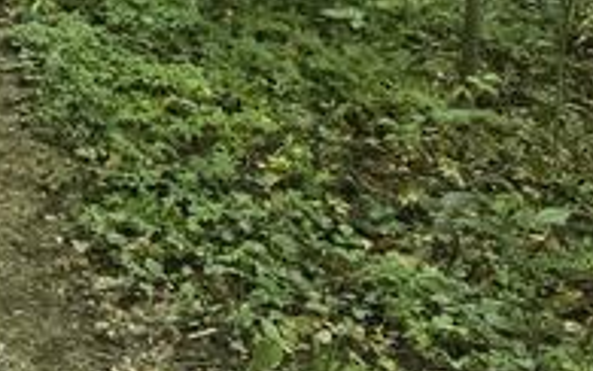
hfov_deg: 14.9
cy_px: -455
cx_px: -322
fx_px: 2085
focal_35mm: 129
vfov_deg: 9.3
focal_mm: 6.3
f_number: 1.7
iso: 320
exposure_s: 1/100
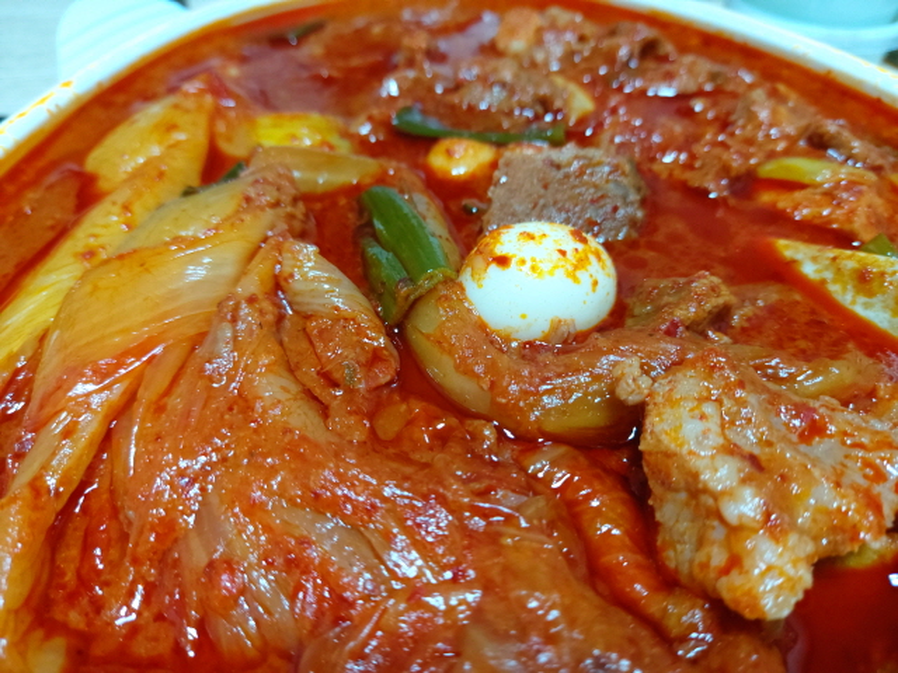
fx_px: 649
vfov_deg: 54.9
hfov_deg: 69.4
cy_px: 336
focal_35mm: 25
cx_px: 449
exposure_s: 1/24
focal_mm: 4.58
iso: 320
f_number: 2
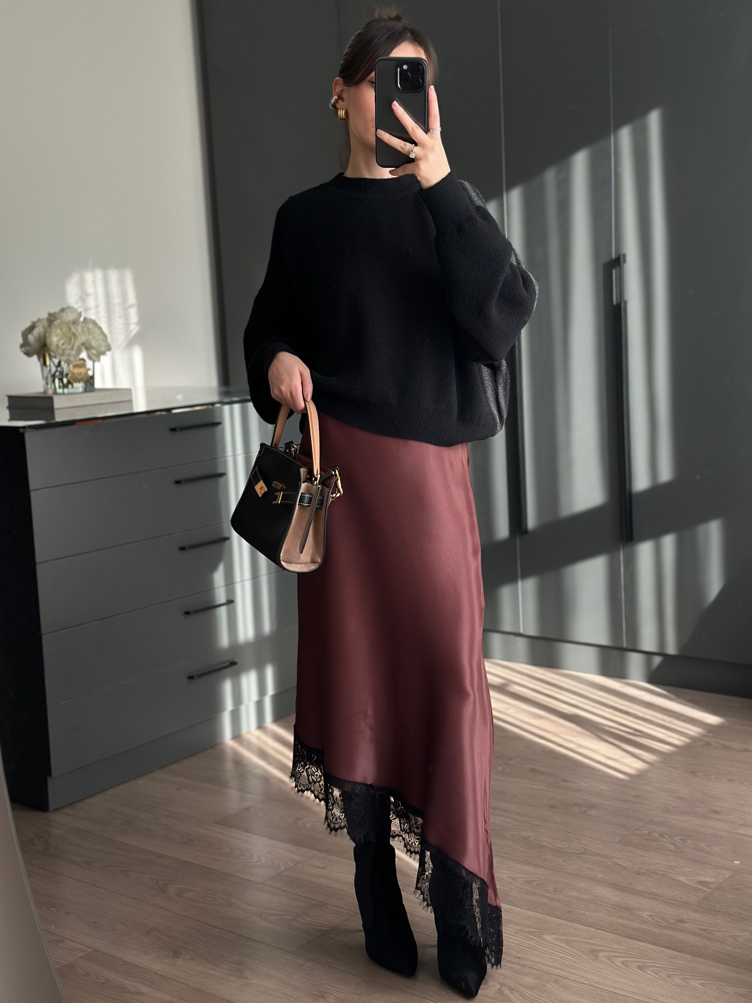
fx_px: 1390
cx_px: 376
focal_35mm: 48
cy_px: 502
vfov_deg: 39.7
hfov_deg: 30.3
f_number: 1.78
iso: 80
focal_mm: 6.86
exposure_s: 1/250
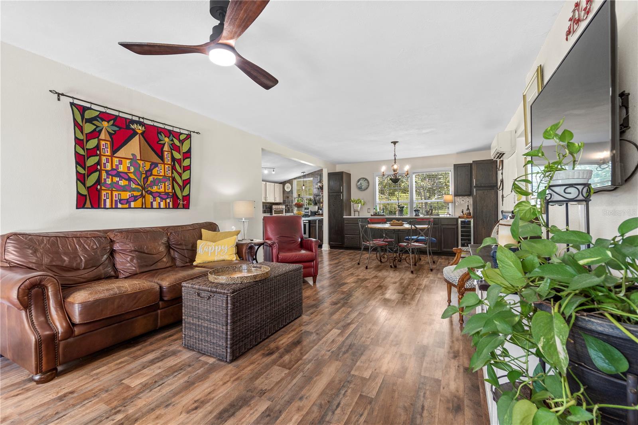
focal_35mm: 15
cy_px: 212
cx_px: 319
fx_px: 266
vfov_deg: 77.3
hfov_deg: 100.4
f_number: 8
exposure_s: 1.6
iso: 100
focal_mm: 10
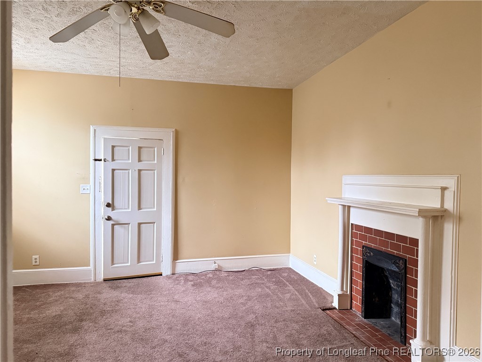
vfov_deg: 56.8
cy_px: 181
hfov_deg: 71.6
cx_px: 241
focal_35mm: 24
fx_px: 334
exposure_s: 1/60
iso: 640
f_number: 1.78
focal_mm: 6.76
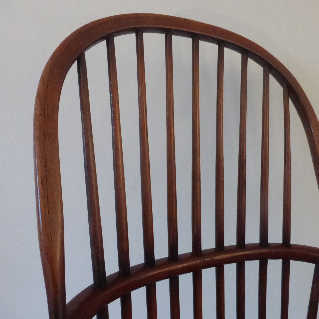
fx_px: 302
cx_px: 184
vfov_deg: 55.6
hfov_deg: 55.4
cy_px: 163
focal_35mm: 29
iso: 800
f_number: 3.3
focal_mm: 4.3
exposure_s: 1/40
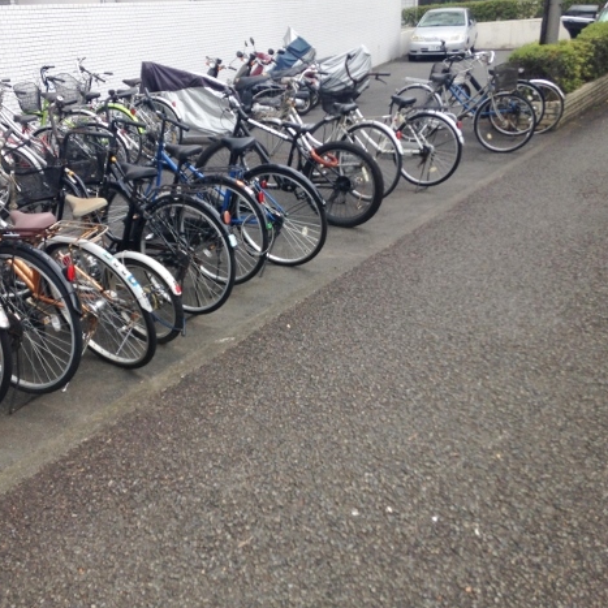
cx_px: 238
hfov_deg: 41.6
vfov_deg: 41.9
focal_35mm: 40
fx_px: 795
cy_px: 297
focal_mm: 4.12
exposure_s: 1/452
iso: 50
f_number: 2.4
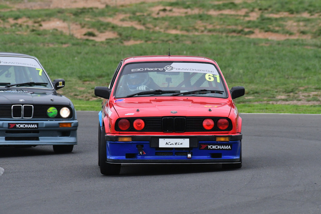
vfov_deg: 1.9
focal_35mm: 720
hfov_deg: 2.9
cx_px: 160
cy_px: 107
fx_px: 6422
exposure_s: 1/640
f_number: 9
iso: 2000
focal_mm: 480
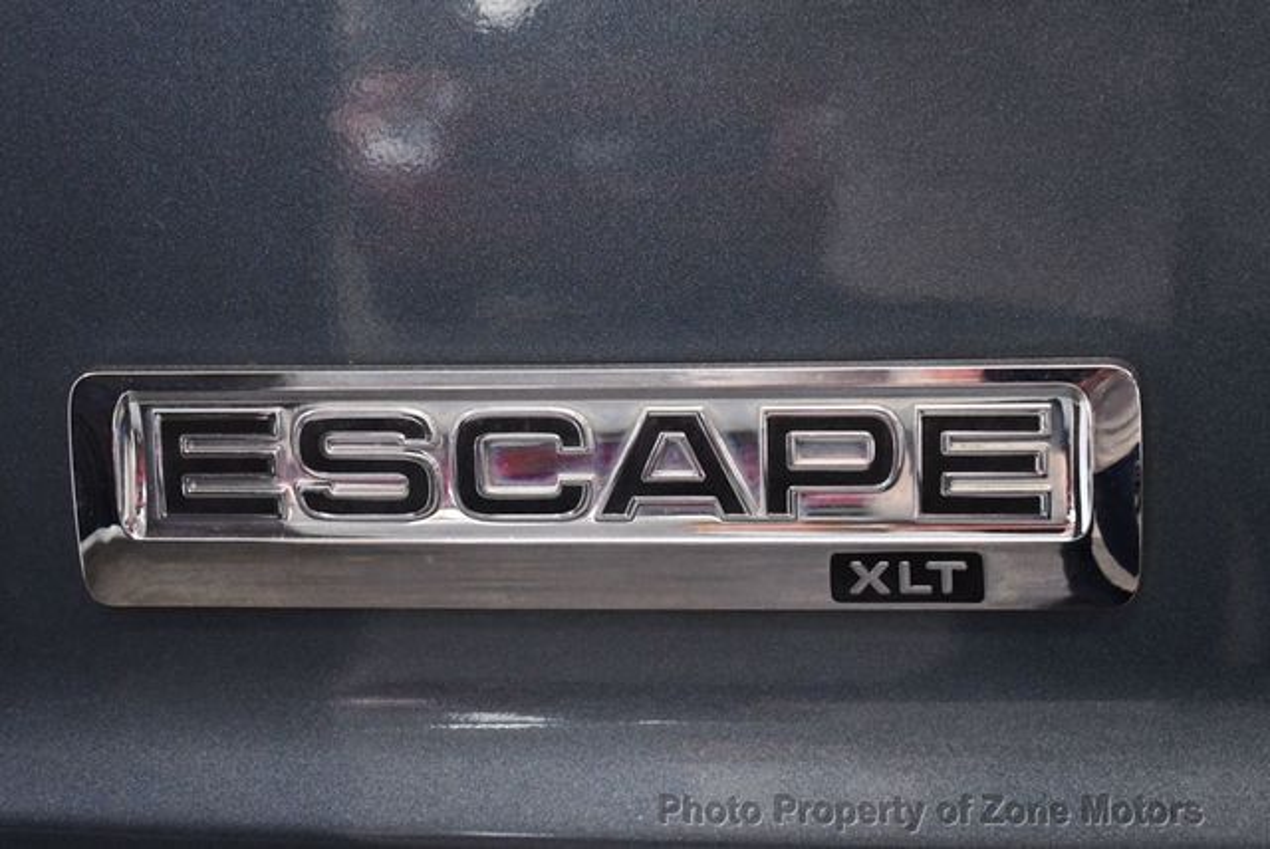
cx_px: 635
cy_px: 424
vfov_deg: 16.3
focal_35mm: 84
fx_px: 2966
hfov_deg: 24.2
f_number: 5
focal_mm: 42
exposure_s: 1/125
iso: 2500
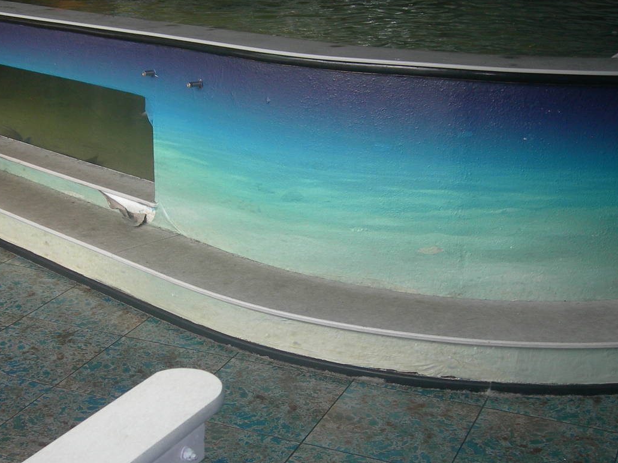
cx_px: 232
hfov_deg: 32.6
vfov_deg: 24.7
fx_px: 1053
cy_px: 287
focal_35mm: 59
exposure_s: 1/30
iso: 50
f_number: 2.8
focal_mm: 7.8
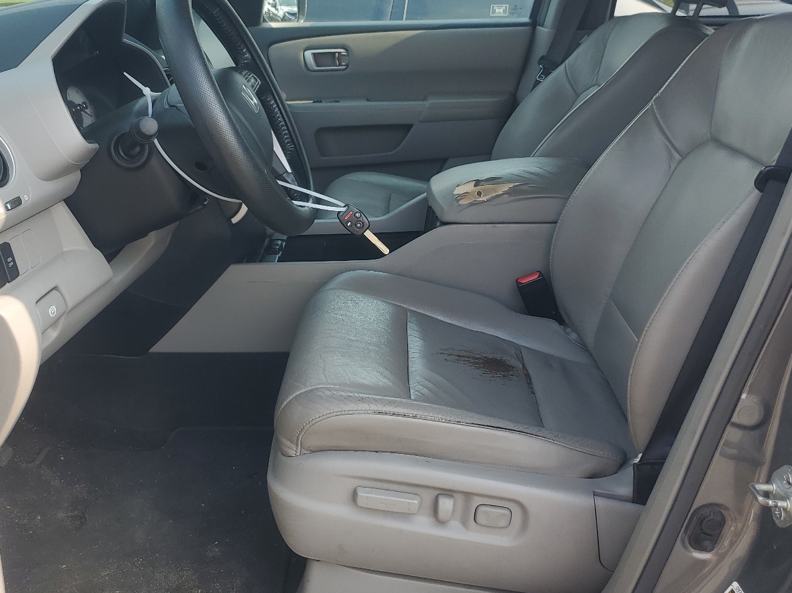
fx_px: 801
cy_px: 260
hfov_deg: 52.4
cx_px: 329
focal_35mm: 35
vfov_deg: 40.6
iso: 50
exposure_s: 1/667
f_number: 1.5
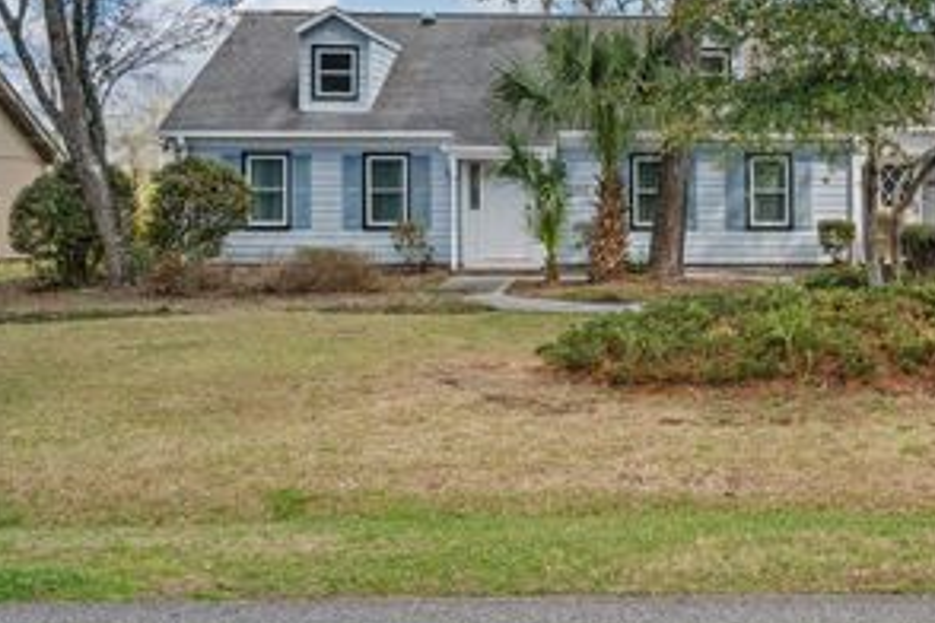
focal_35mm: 51
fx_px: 1324
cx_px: 776
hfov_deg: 37.2
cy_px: 154
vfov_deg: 26.1
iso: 320
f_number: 8
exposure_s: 1/60
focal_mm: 30
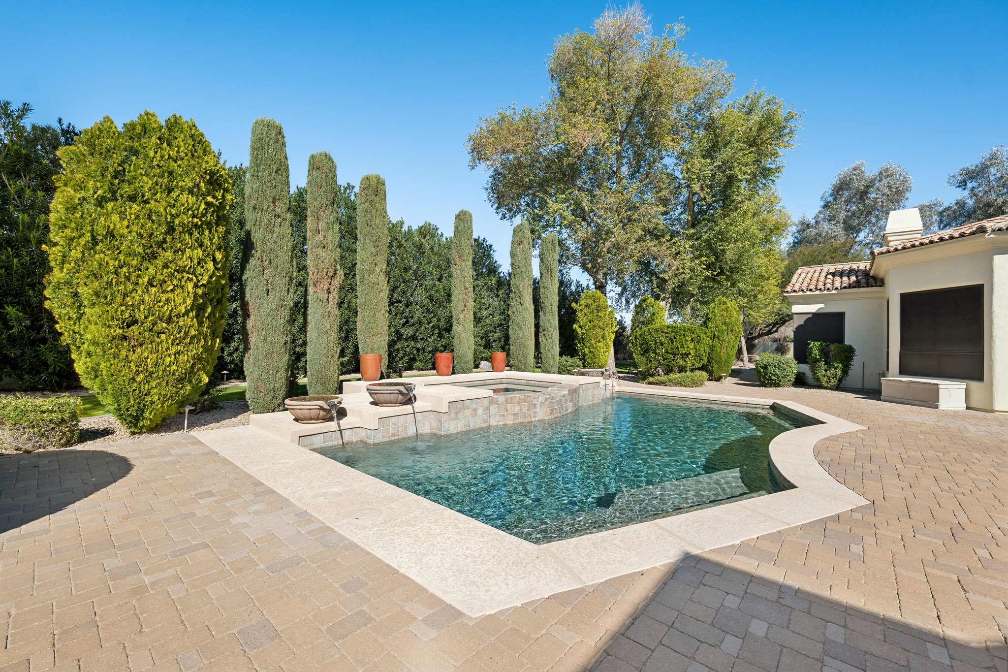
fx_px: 392
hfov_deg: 104.3
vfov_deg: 81.2
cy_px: 336
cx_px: 504
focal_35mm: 14
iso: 400
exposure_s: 1/800
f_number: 8
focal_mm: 14
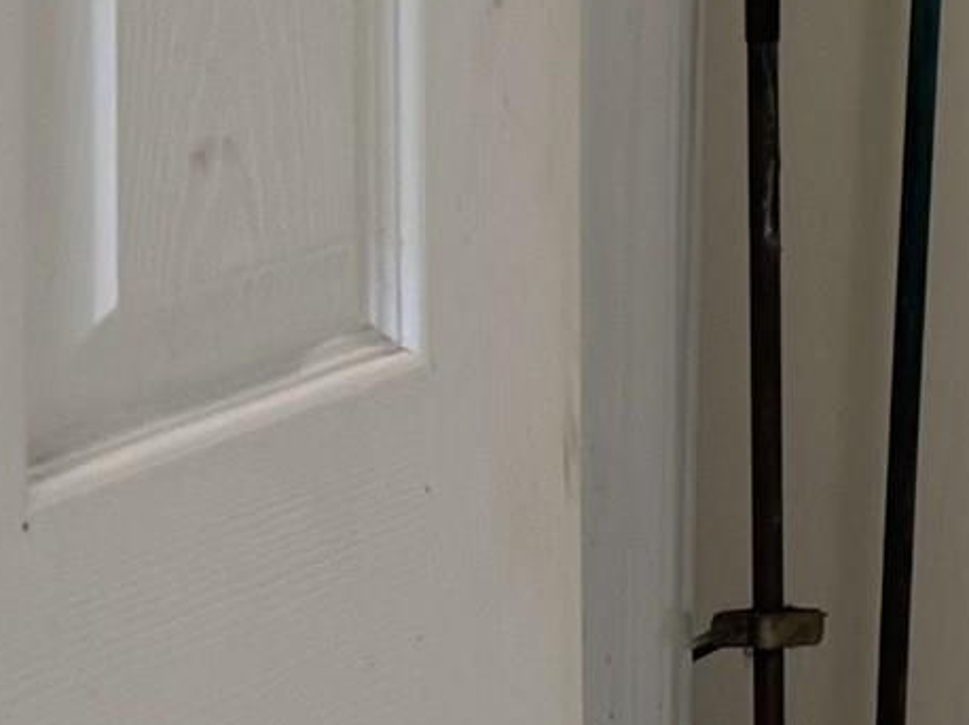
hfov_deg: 10.1
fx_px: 4504
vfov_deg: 9.0
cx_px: 2575
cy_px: -364
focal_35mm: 161
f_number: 1.78
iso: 80
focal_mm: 6.76
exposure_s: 1/62
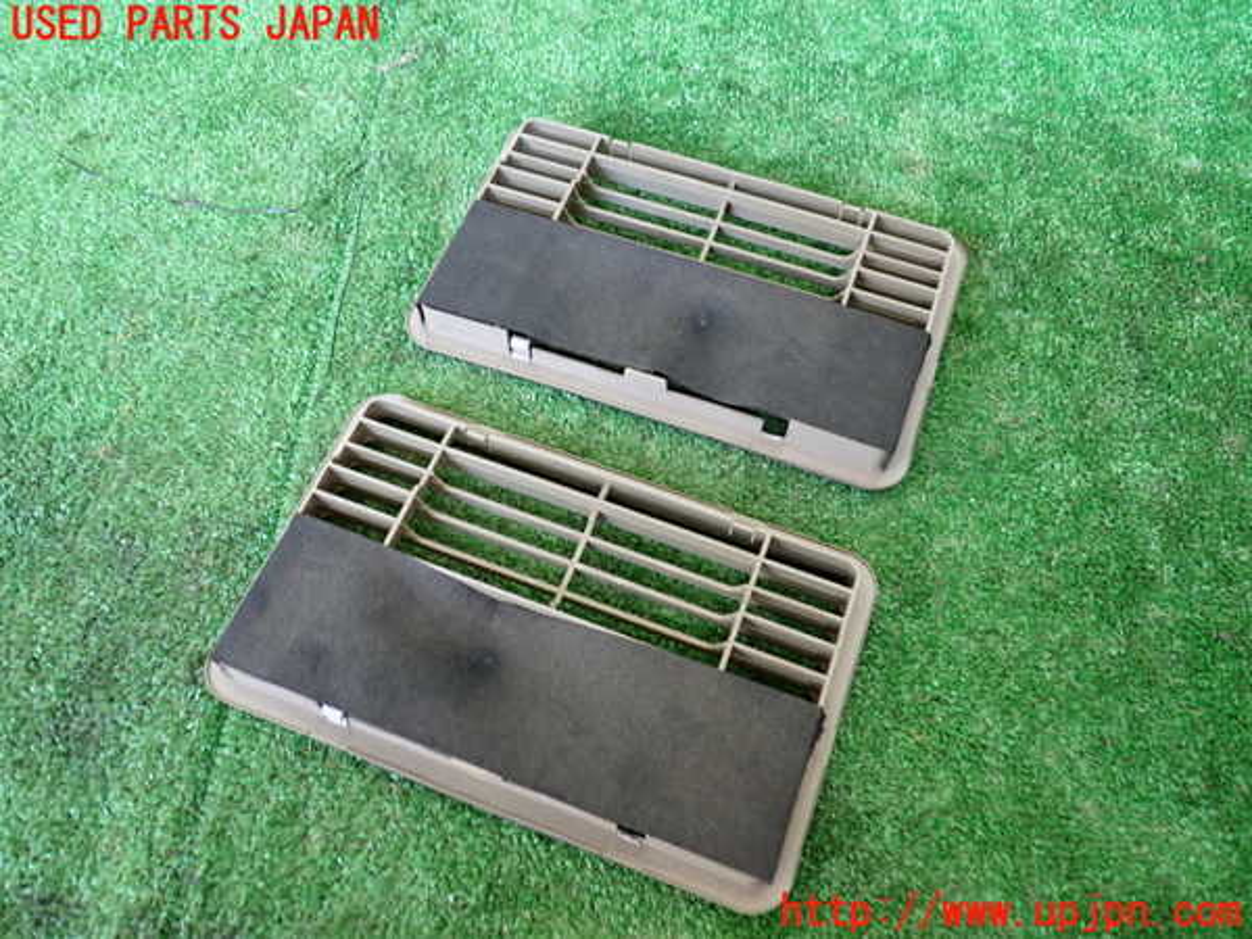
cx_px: 626
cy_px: 470
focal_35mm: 30
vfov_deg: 46.8
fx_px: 1085
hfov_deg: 60.0
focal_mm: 5.4
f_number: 2.3
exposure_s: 1/30
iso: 320
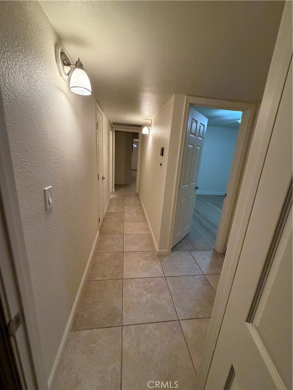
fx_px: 158
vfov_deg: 102.1
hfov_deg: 85.7
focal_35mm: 14
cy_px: 195
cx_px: 146
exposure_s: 1/60
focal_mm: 2.22
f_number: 2.2
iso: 500
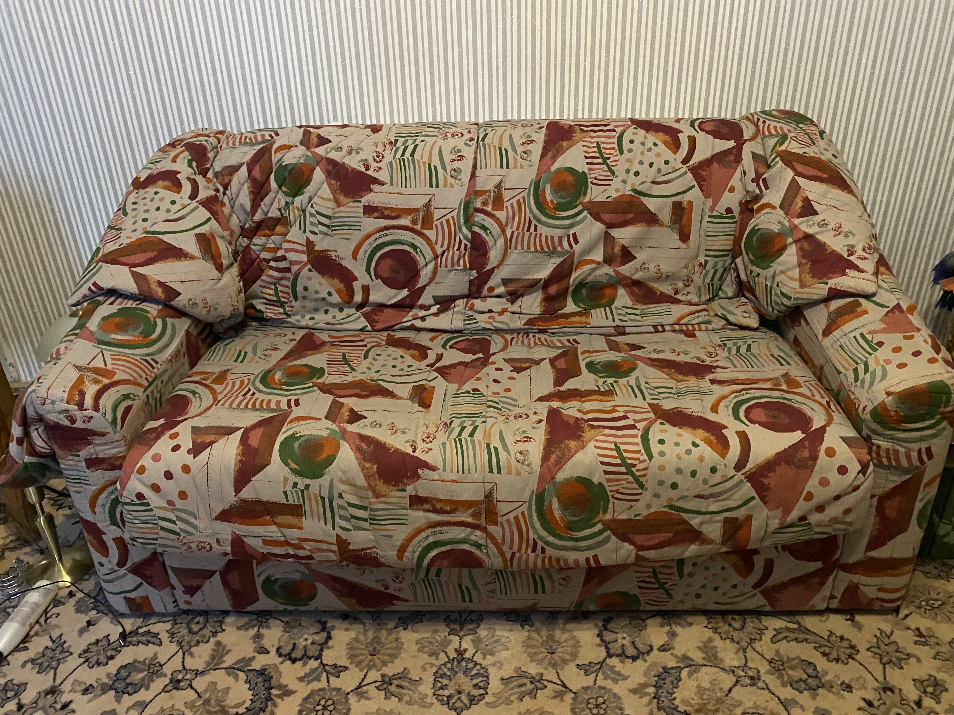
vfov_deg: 53.1
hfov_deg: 67.3
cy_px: 358
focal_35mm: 26
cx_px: 477
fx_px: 717
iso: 640
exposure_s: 1/25
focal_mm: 4.25
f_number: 1.8
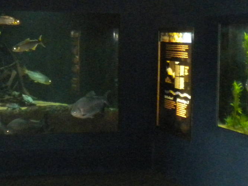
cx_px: 101
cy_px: 47
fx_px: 638
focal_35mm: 89
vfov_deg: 16.5
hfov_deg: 22.0
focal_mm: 6.6
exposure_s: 1/30
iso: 800
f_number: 3.5
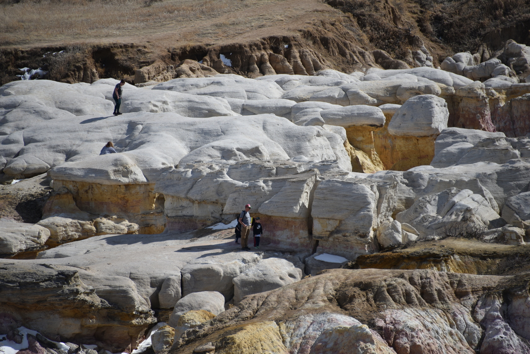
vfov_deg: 4.6
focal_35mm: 300
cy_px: 177
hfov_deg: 6.9
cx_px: 265
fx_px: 4417
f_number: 5.6
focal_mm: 300
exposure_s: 1/640
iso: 100
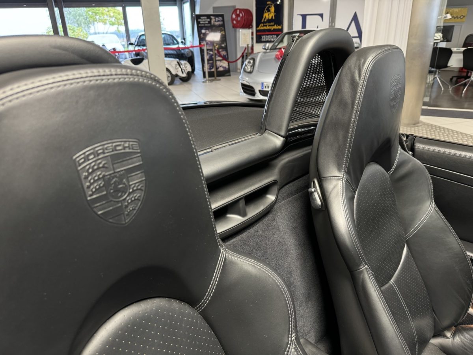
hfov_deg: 71.6
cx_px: 236
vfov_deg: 56.8
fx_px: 328
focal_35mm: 24
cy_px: 178
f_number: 1.78
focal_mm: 6.76
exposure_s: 1/50
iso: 400
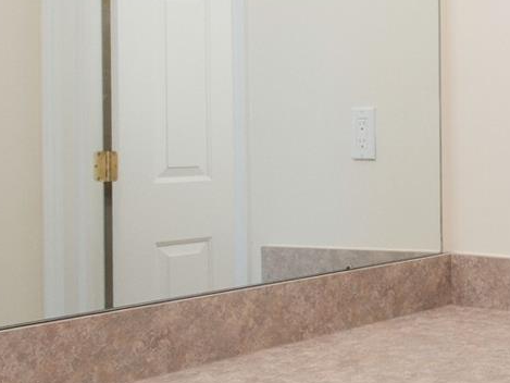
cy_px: 175
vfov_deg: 23.3
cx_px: 647
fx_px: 928
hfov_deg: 26.5
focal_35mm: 63
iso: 640
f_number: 6.4
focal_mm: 10
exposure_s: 1/250
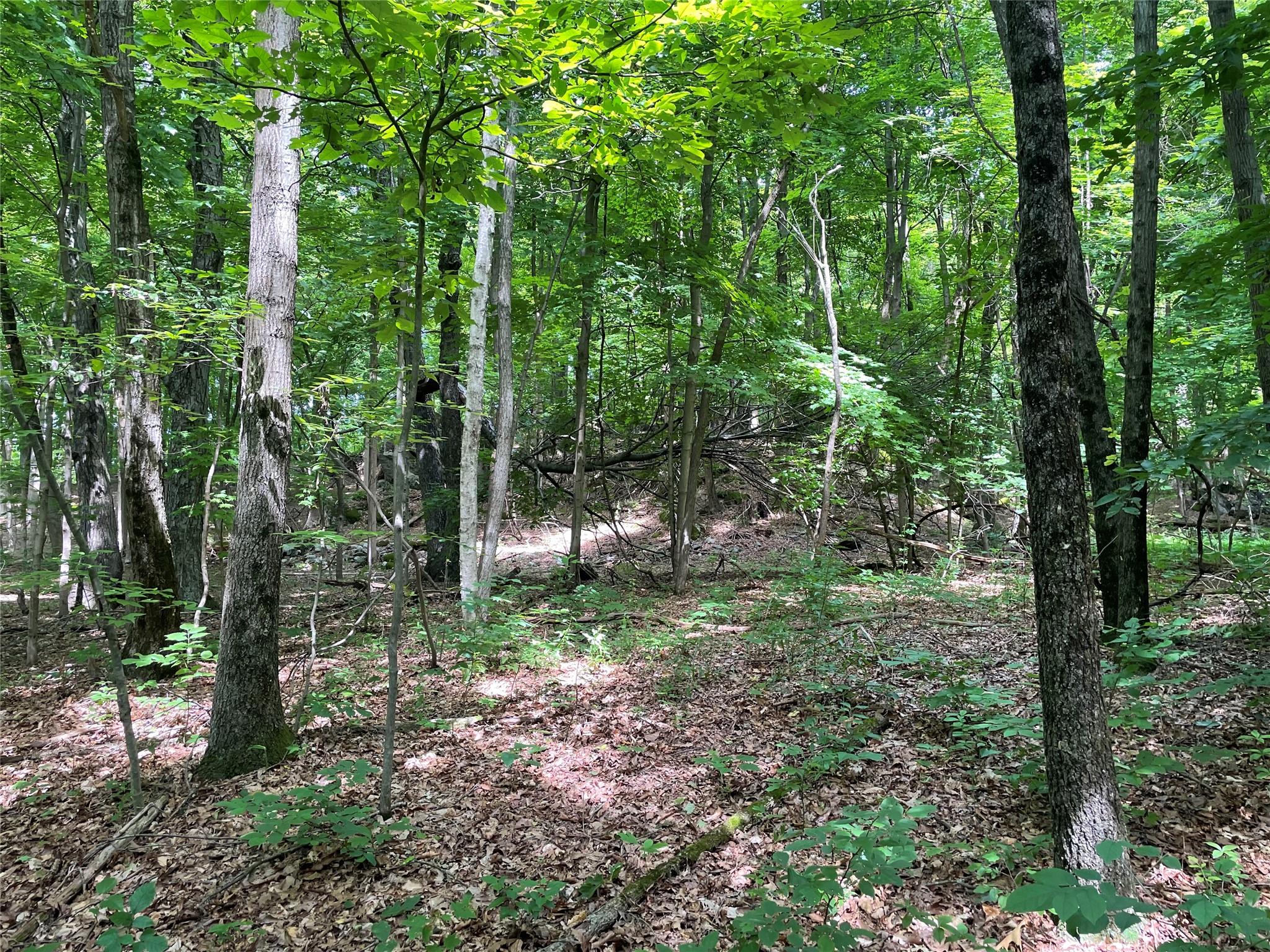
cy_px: 476
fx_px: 954
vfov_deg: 53.1
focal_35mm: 26
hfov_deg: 67.3
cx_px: 635
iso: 125
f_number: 1.6
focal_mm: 4.2
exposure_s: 1/121
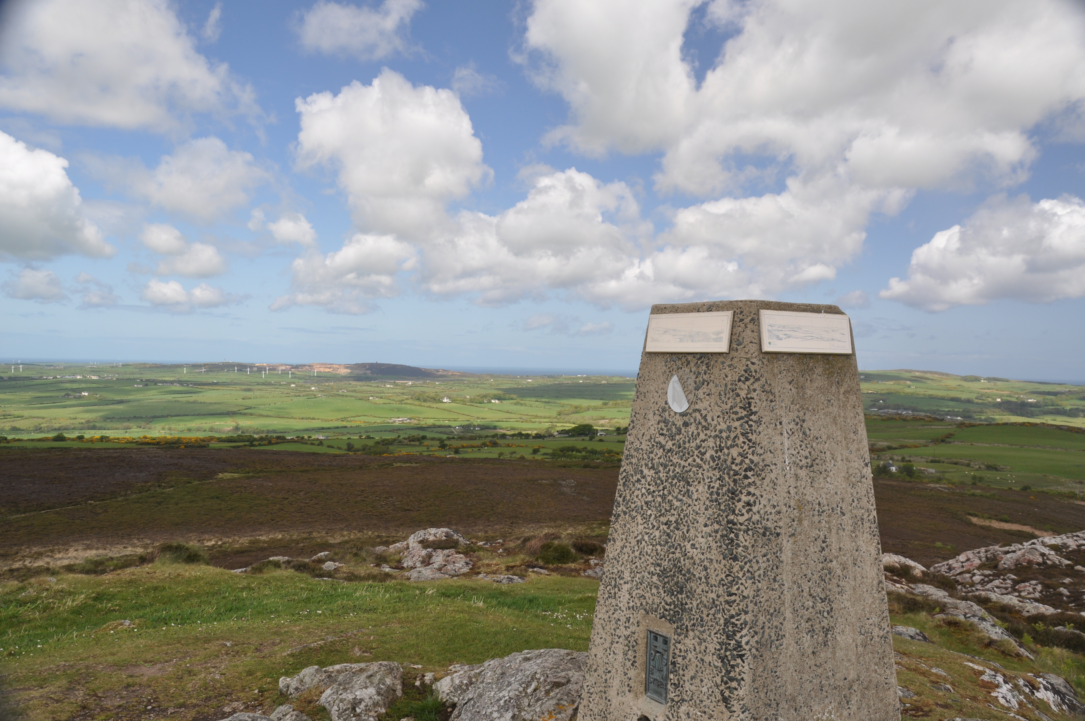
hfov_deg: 59.6
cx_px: 542
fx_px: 948
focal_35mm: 32
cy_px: 360
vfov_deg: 41.6
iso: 200
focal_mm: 21
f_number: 9
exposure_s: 1/80
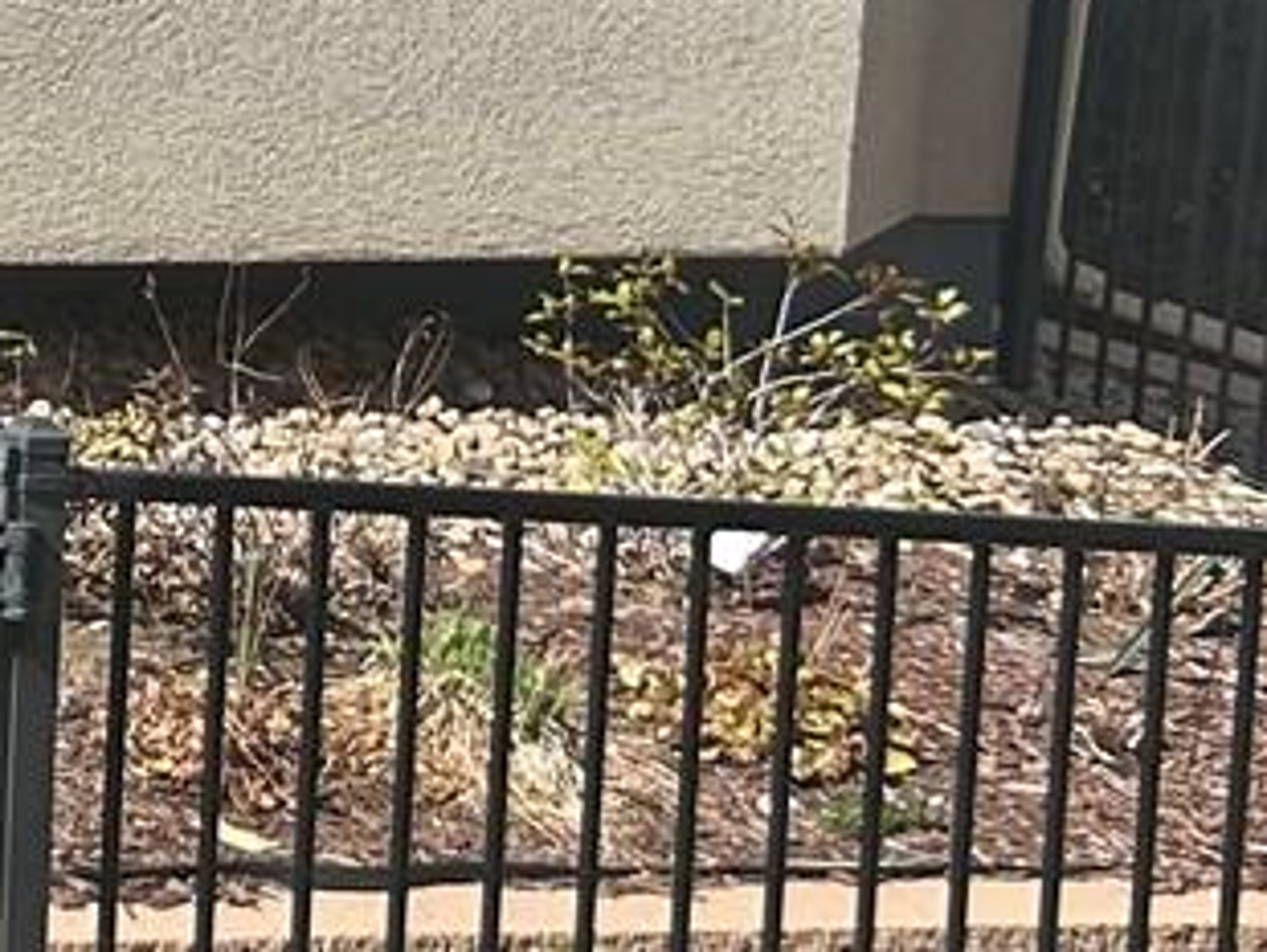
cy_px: 69
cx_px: -1802
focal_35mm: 134
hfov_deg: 11.9
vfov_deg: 11.0
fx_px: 4908
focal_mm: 5.7
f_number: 1.5
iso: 50
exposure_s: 1/3077
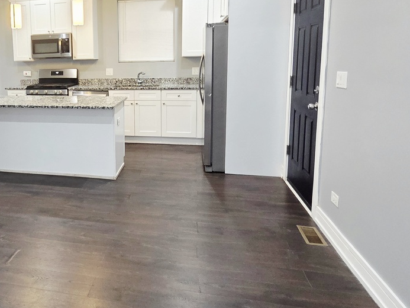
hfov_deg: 60.6
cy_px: 107
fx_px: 320
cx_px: 88
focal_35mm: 27
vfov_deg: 50.6
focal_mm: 2.2
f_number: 2.2
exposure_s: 1/60.2
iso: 400
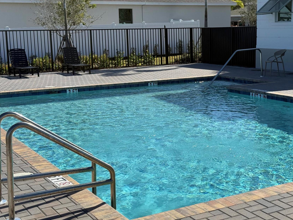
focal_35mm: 59
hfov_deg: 32.6
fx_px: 499
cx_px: 176
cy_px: 98
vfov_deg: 24.8
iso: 80
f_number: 1.78
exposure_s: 1/6024
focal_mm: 6.76
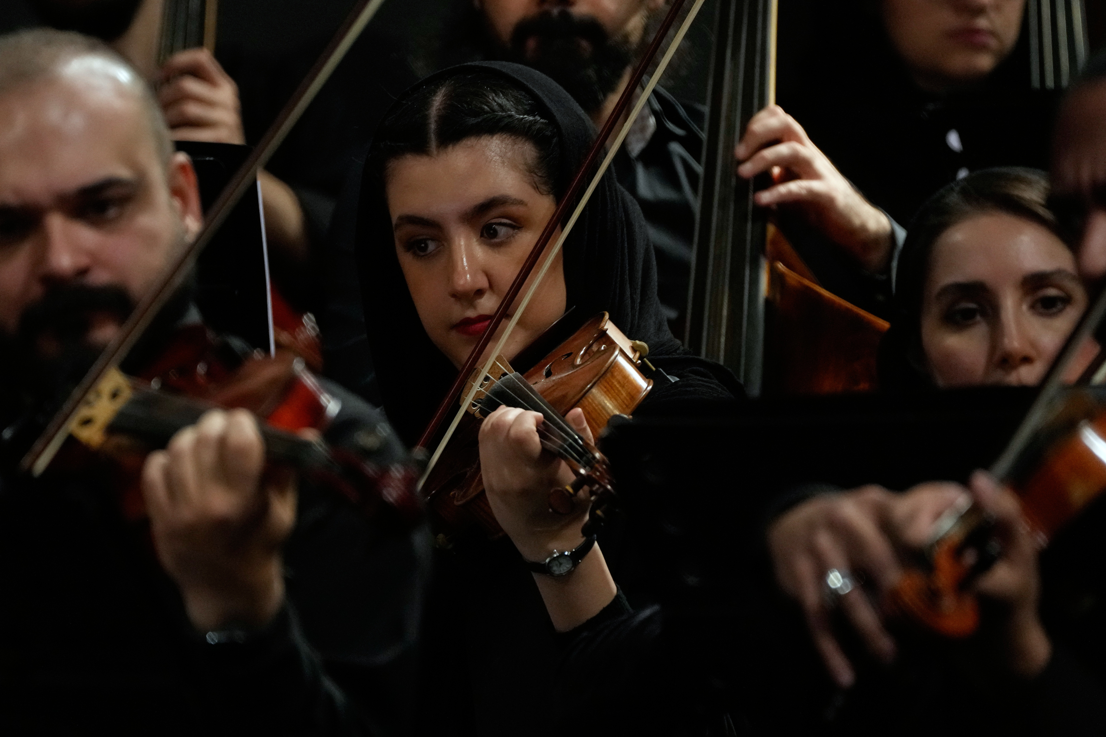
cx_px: 449
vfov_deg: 2.2
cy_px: 434
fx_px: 18954
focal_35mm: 617
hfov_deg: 3.3
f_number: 5.6
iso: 4000
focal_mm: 400
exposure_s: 1/320
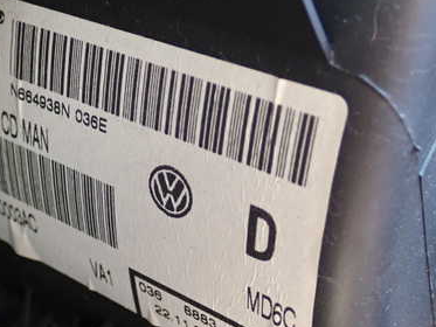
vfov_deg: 22.3
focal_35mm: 66
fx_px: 832
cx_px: 115
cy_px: 154
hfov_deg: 29.0
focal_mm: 7.31
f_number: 2.8
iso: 250
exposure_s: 1/40
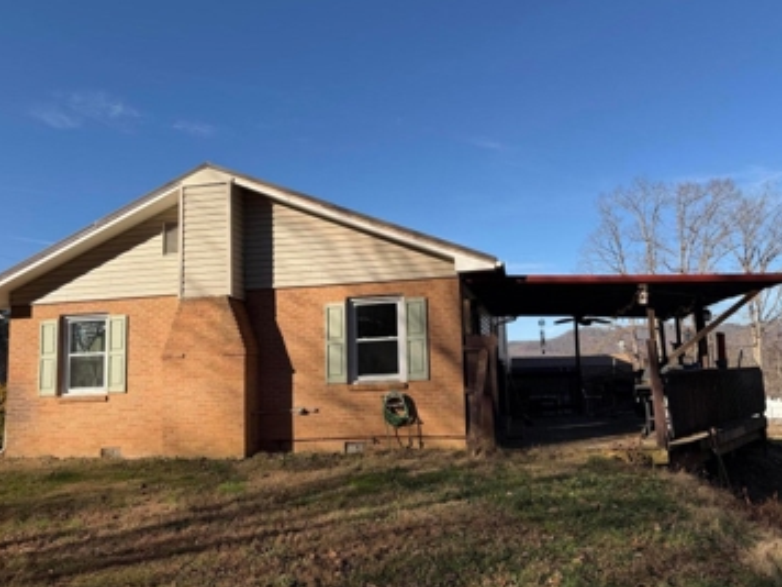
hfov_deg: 65.3
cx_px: 417
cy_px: 306
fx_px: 610
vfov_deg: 51.3
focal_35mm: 27
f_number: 1.78
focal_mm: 6.76
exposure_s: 1/3759
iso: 80
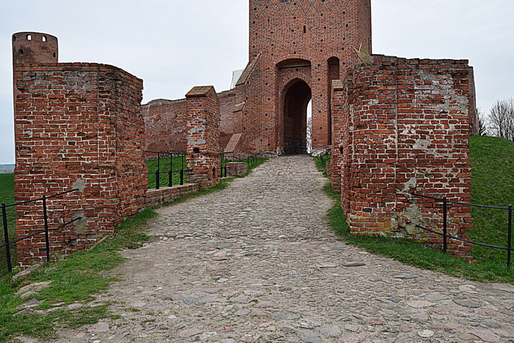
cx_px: 257
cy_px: 172
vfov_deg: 48.0
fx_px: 386
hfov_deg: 67.4
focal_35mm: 27
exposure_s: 1/100
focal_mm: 18
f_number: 9
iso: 400
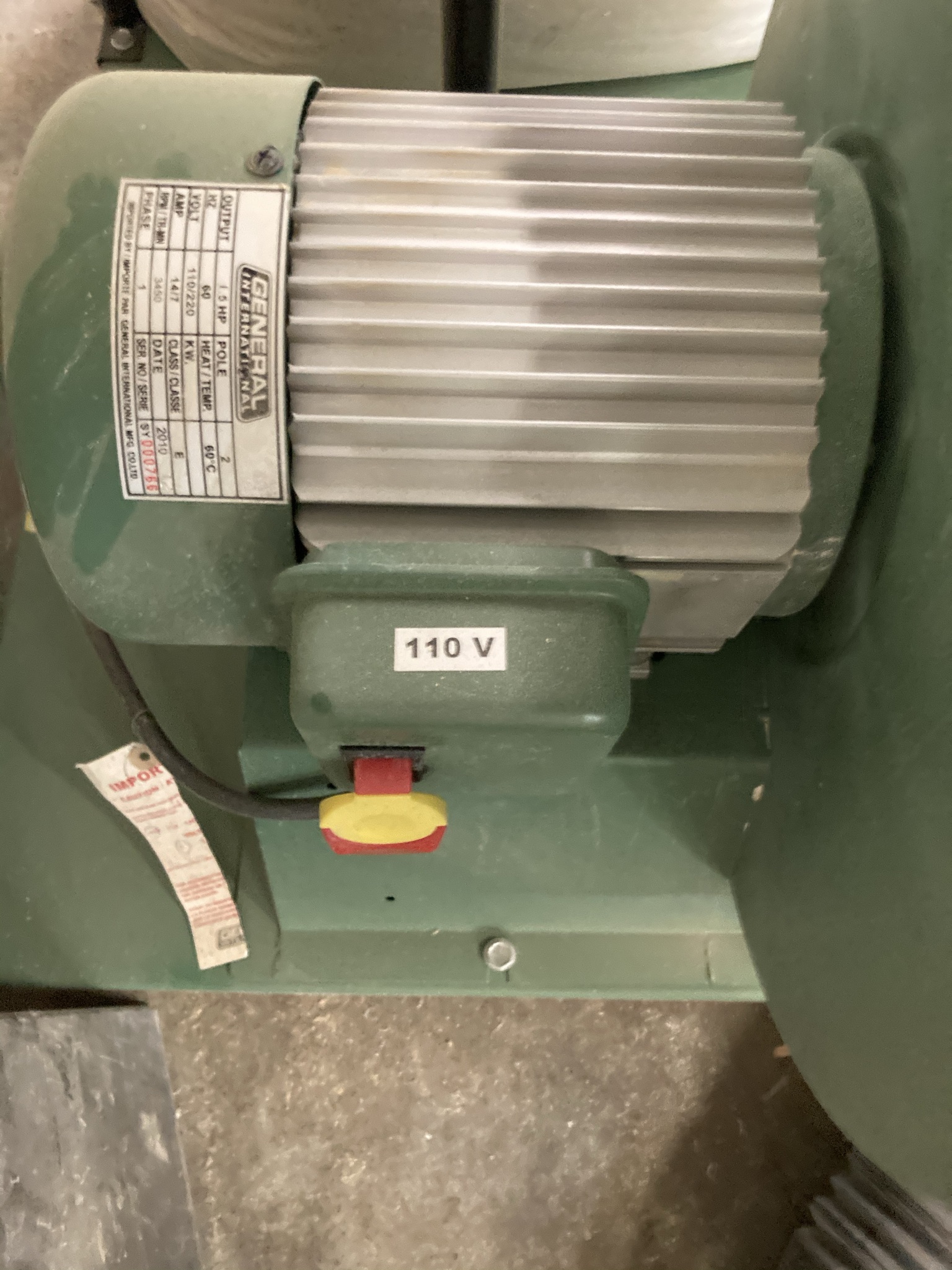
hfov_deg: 49.7
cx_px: 476
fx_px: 1027
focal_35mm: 28
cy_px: 635
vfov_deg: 63.4
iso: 500
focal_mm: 3.99
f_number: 1.8
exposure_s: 1/30
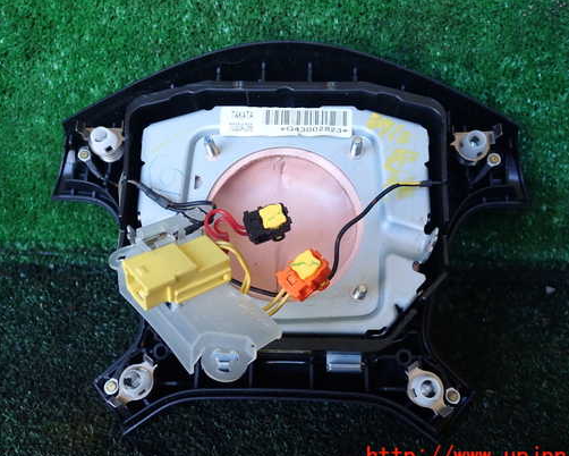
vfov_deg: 42.2
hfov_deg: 51.5
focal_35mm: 35
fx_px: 590
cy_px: 217
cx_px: 282
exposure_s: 1/60
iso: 200
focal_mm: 5.4
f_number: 2.3
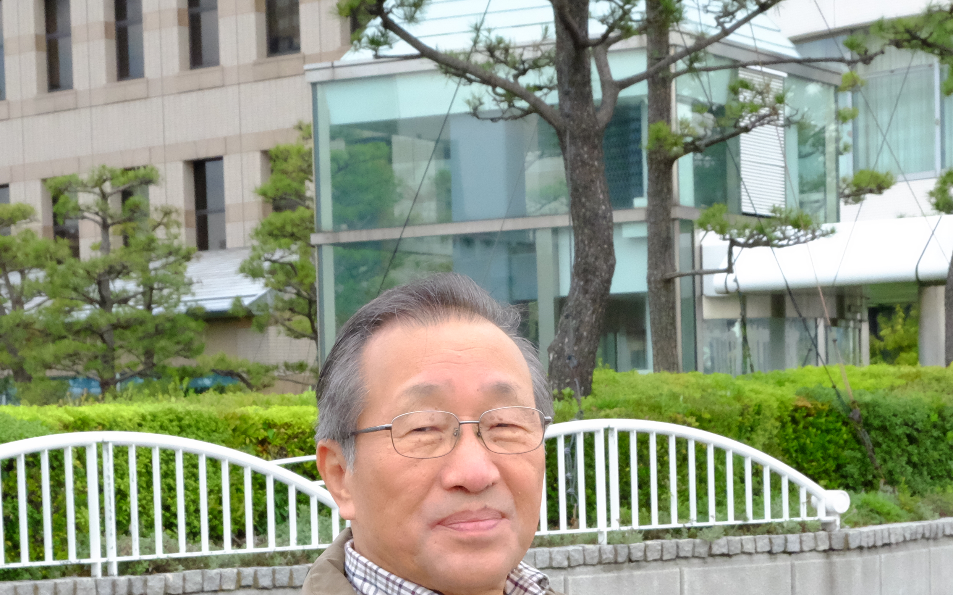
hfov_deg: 20.4
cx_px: 483
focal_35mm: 102
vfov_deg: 12.7
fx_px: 2649
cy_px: 600
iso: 5000
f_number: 13
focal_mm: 34.3
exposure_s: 1/1000
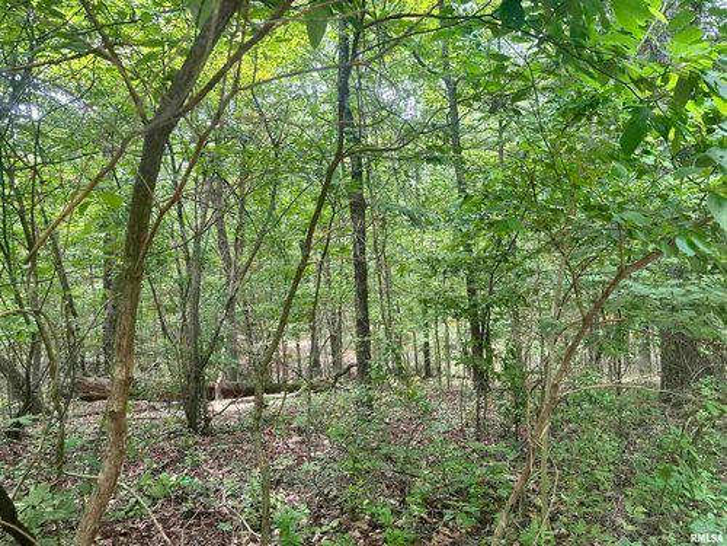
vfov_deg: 56.8
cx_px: 364
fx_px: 504
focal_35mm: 24
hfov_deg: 71.6
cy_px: 273
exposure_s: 1/121
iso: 100
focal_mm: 6.86
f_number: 1.78
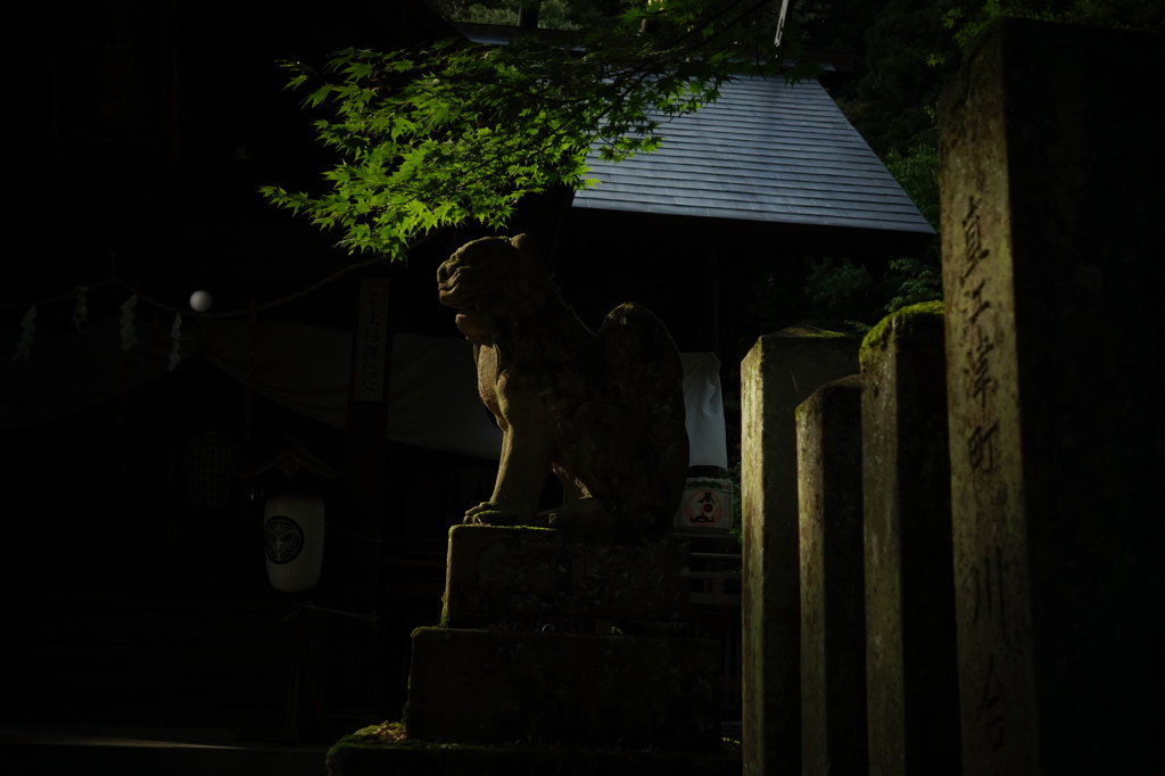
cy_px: 388
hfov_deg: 46.4
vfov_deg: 31.9
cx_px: 582
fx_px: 1359
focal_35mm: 42
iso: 125
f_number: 3.2
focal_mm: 15.45
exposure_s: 1/2000
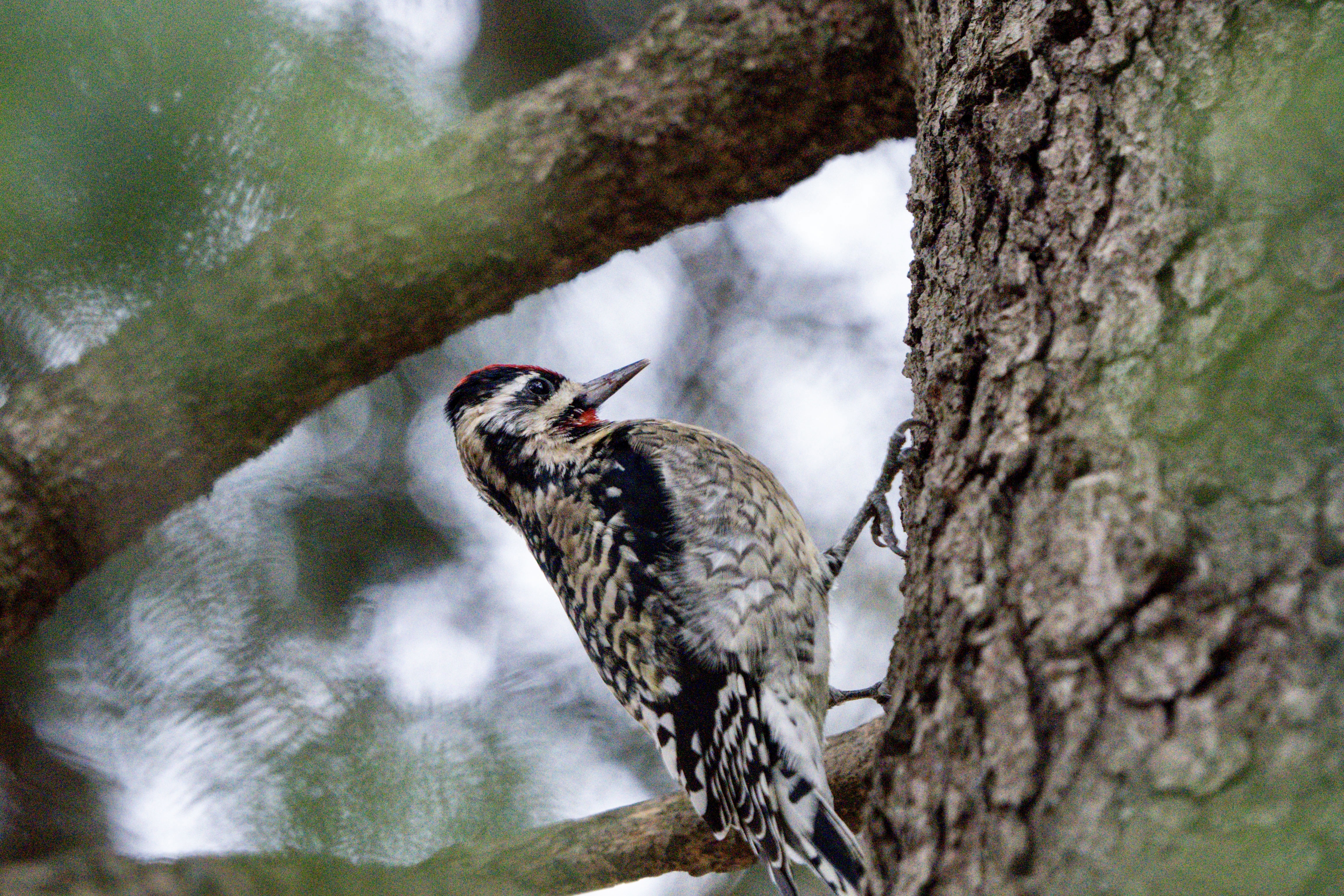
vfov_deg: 1.5
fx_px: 33597
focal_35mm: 900
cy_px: 448
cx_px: 672
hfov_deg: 2.3
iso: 10000
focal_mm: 600
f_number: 6.3
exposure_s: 1/1000
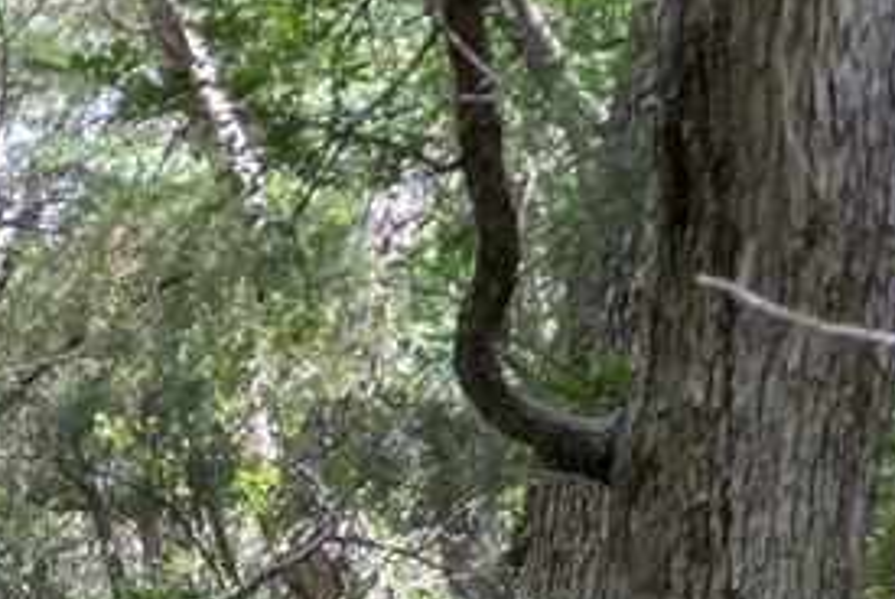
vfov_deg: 6.7
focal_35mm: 197
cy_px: 1367
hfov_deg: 10.3
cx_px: 7
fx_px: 4903
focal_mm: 5.43
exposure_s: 1/249
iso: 45
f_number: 1.89
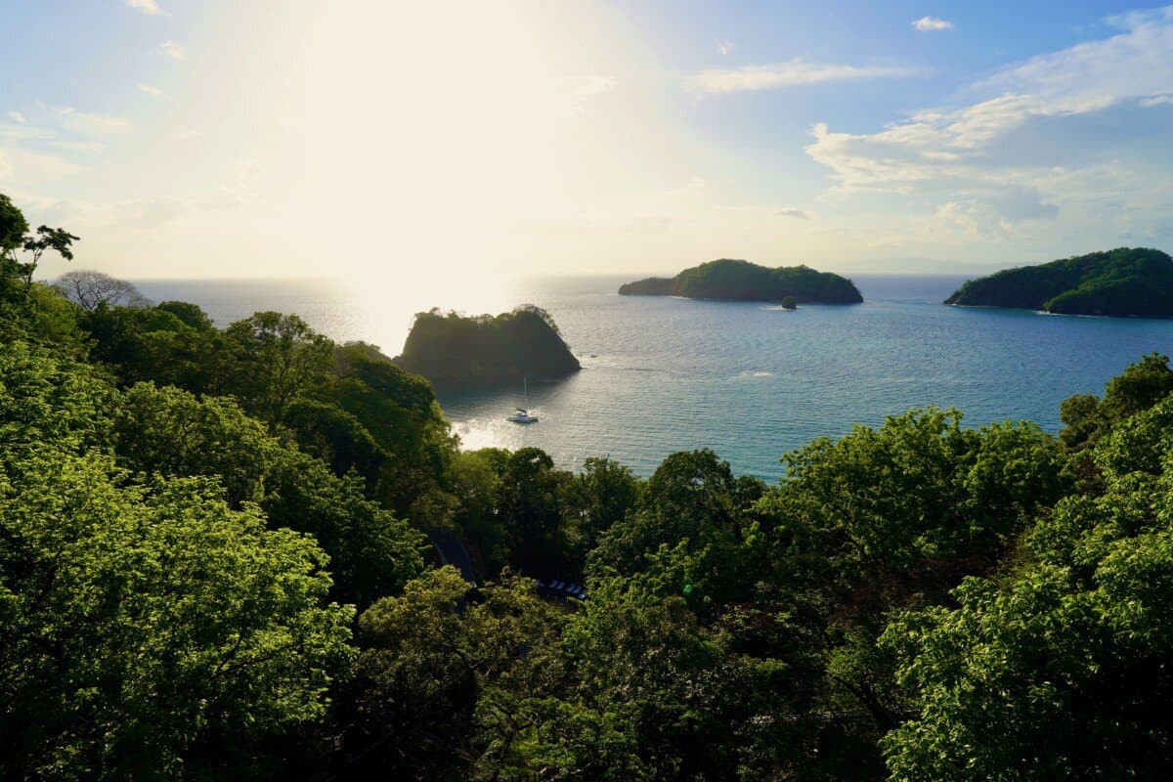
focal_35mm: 20
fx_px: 652
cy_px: 391
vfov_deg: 61.9
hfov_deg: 84.0
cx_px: 586
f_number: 8
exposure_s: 1/400
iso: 100
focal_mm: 20
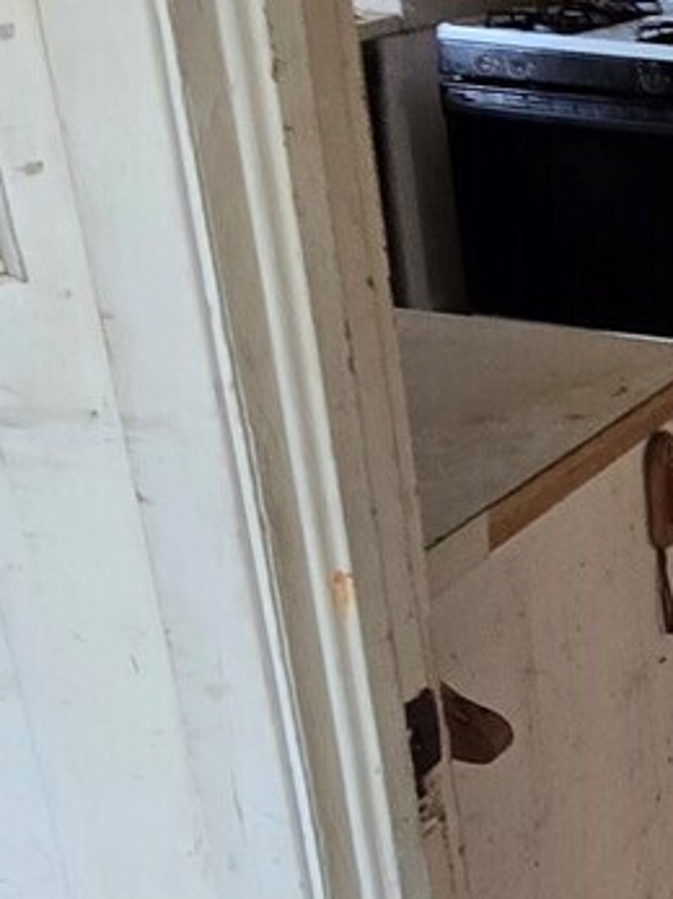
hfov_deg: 20.8
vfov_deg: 35.5
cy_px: 373
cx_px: 1134
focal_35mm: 54
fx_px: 1401
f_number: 2.2
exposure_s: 1/60
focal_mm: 2.2
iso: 200
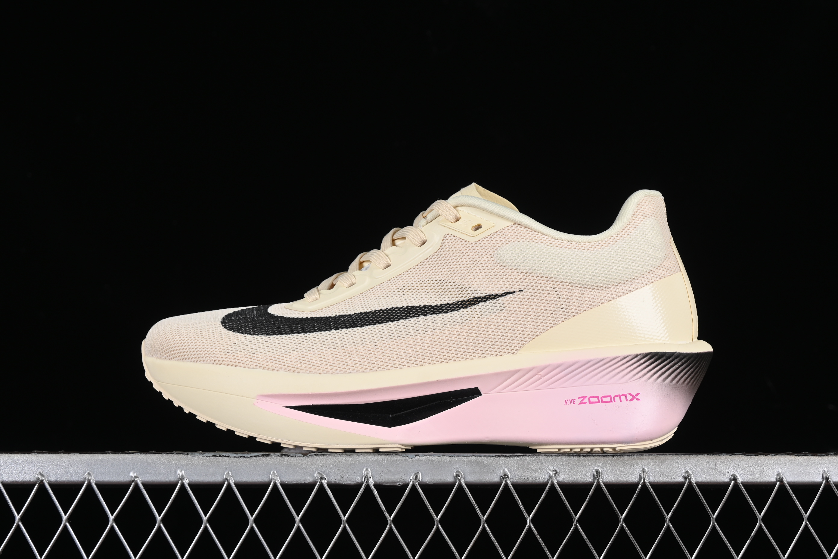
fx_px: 1746
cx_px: 419
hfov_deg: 27.0
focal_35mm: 75
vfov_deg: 18.2
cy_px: 280
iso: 160
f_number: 8
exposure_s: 1/80
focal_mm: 50
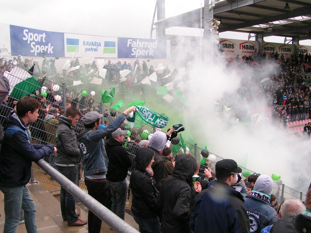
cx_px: 156
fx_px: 341
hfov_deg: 49.0
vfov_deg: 37.7
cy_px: 116
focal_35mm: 38
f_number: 5.6
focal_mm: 5.8
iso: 50
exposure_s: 1/200
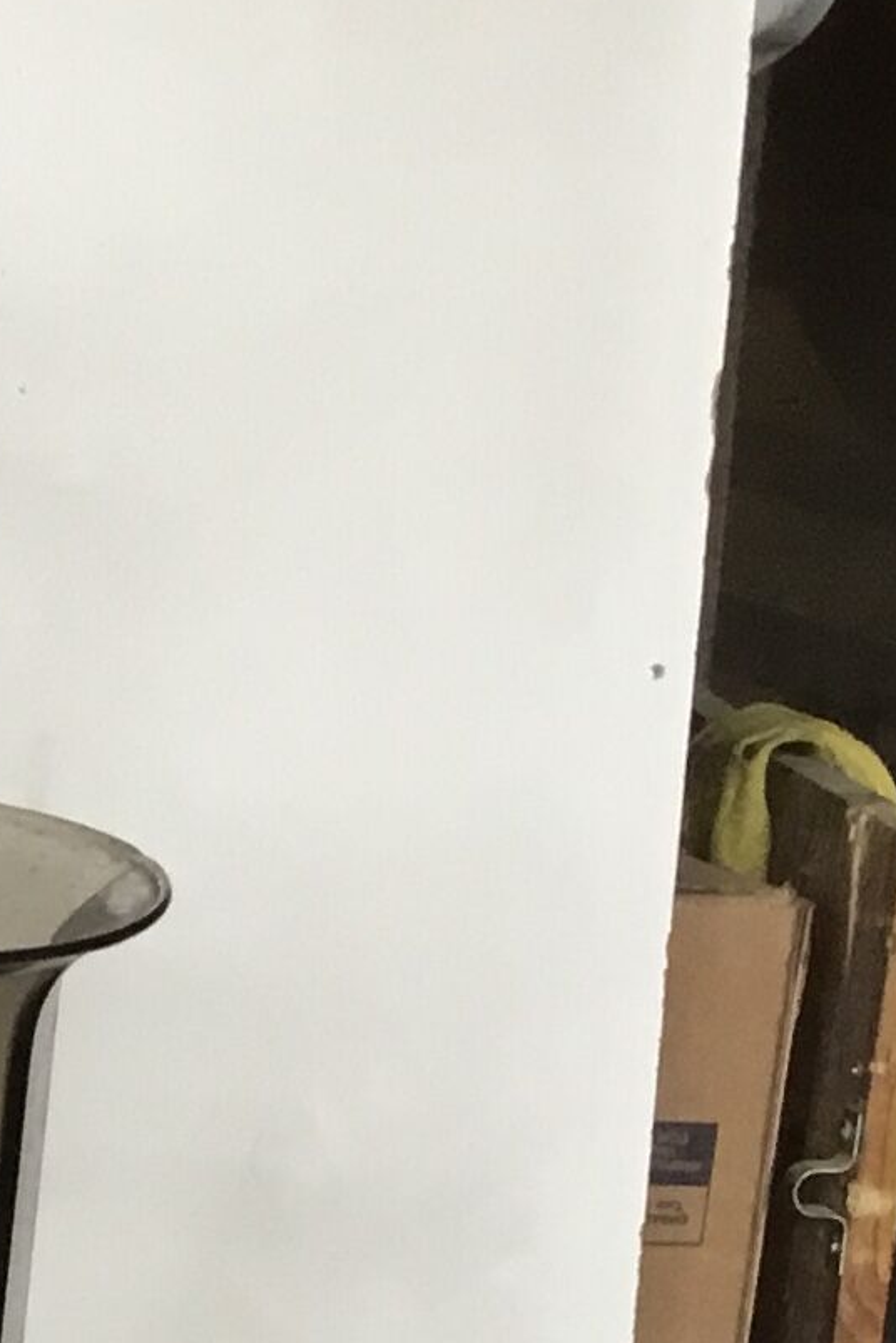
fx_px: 4886
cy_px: 1731
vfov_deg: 15.0
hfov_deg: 9.9
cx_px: -747
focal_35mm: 131
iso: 80
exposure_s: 1/33
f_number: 2.4
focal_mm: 3.3
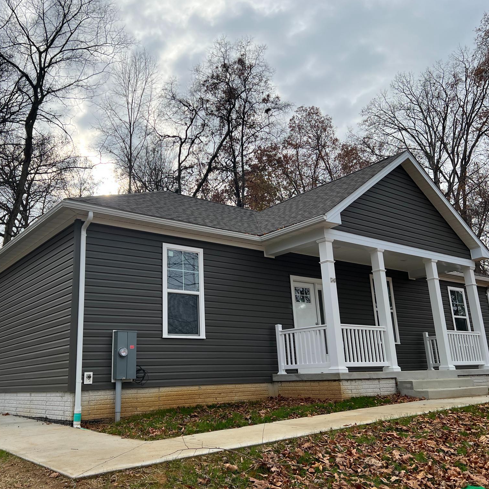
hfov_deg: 52.3
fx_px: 495
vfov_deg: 52.5
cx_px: 202
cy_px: 246
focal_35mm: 31
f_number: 1.5
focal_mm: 5.7
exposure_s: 1/2404
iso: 50
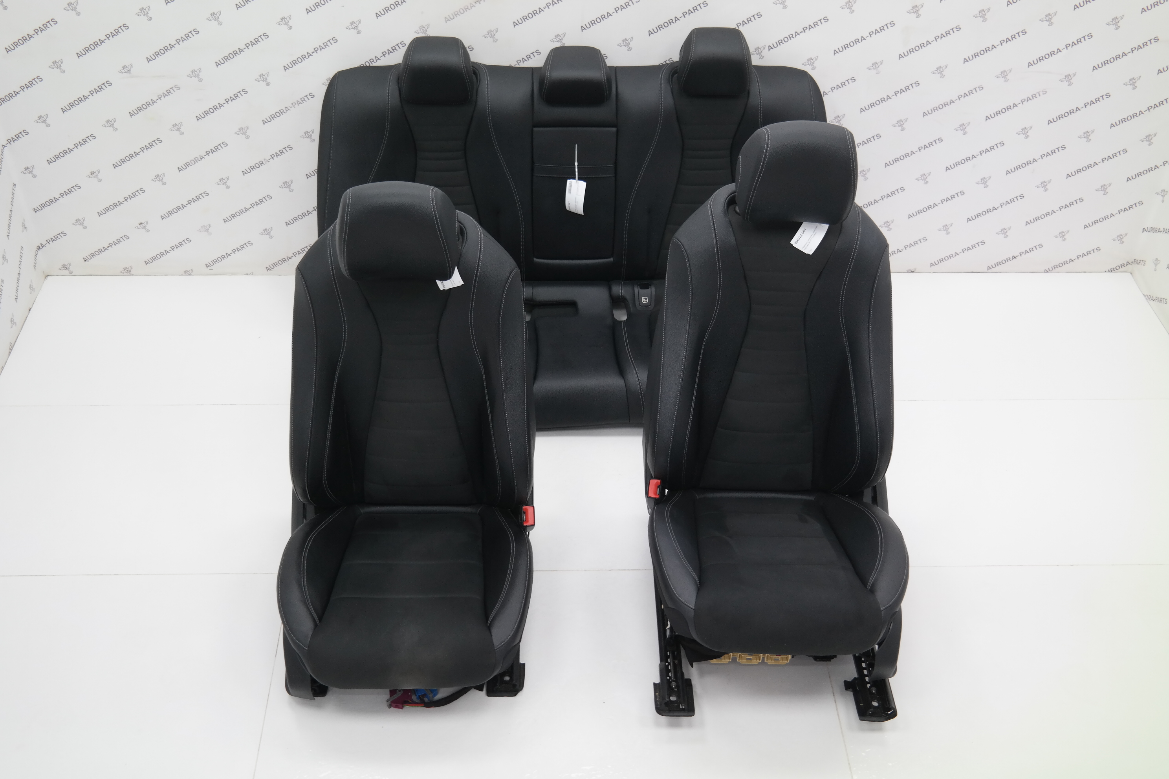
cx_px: 584
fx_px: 1234
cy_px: 390
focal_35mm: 38
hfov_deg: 50.7
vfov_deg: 35.1
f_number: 4
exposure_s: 1/50
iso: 400
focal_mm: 25
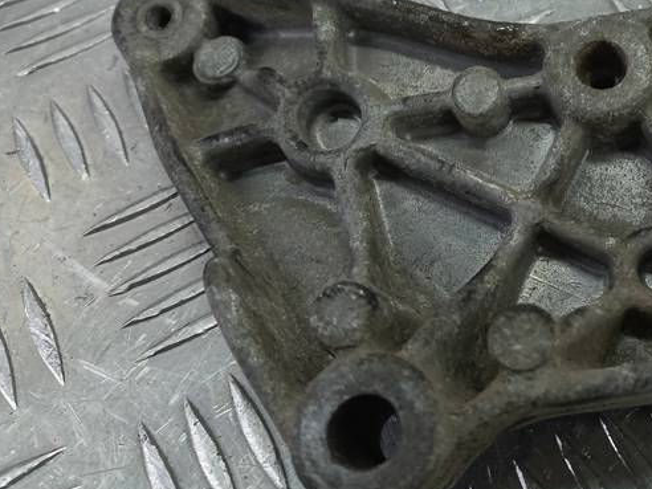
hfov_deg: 34.5
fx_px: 979
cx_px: 603
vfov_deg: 27.7
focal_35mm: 52
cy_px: 138
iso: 50
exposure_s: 1/50
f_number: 1.8
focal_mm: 4.6
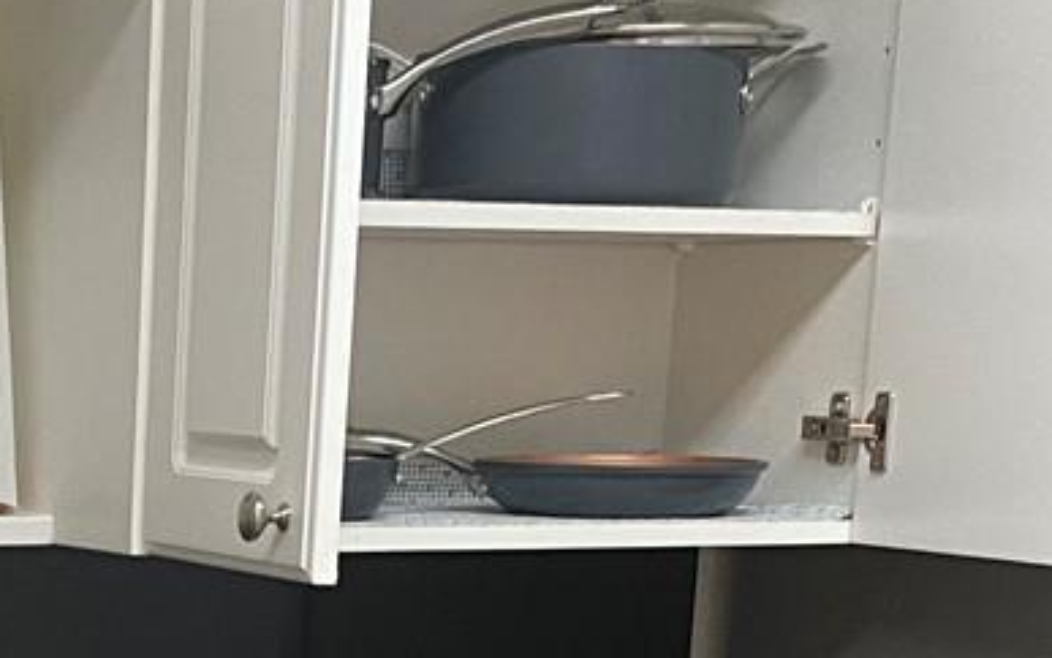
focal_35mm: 114
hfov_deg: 17.5
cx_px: -160
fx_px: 3269
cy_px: 1311
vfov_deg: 10.6
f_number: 1.8
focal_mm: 4.25
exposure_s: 1/60
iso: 160
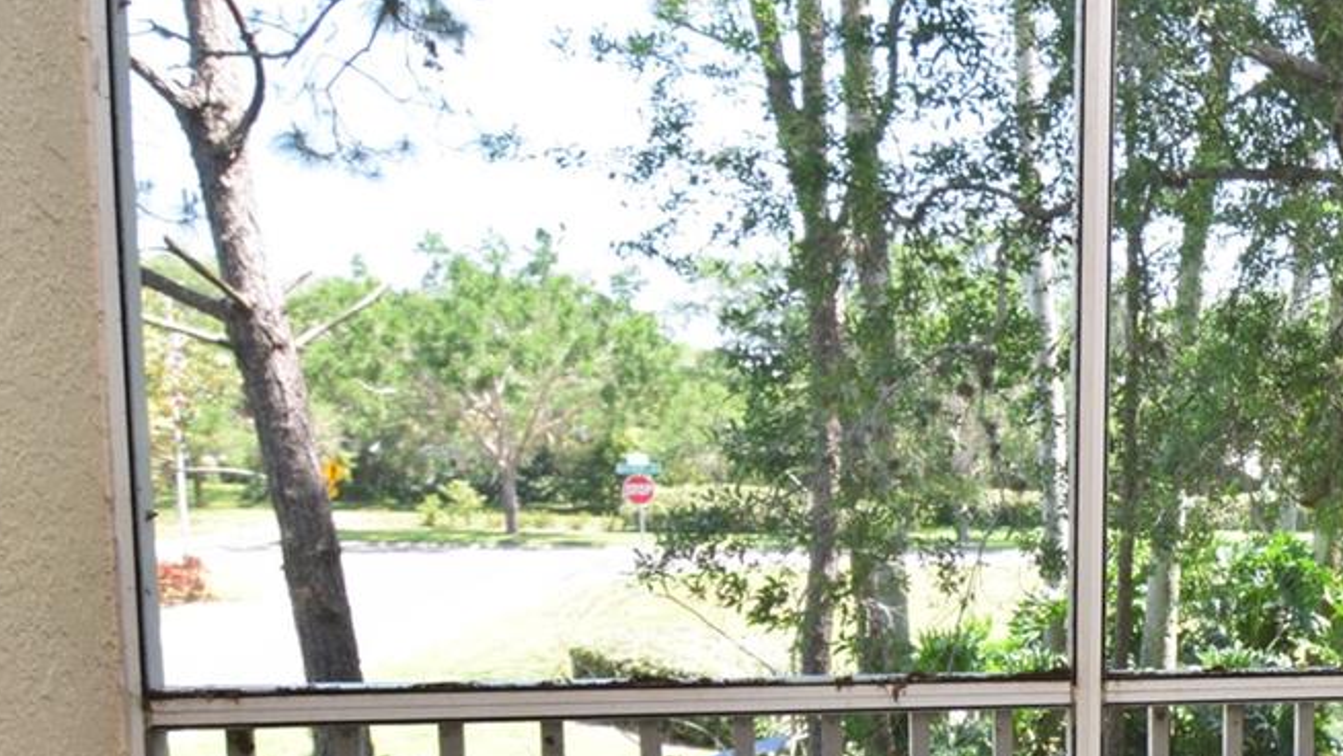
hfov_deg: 37.5
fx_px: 1506
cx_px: 1577
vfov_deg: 27.4
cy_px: 649
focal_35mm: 42
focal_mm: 11
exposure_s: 1/125
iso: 450
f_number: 9
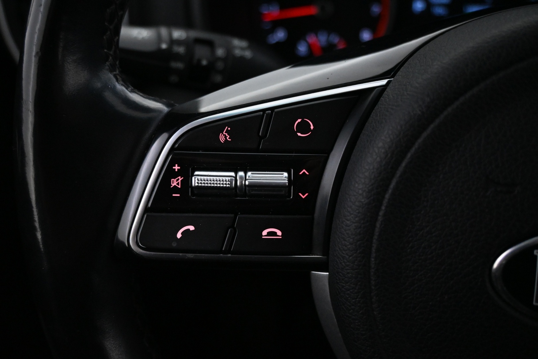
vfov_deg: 39.1
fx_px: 504
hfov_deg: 56.1
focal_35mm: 34
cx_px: 269
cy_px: 180
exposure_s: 1/40
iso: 5000
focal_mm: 22.5
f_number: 4
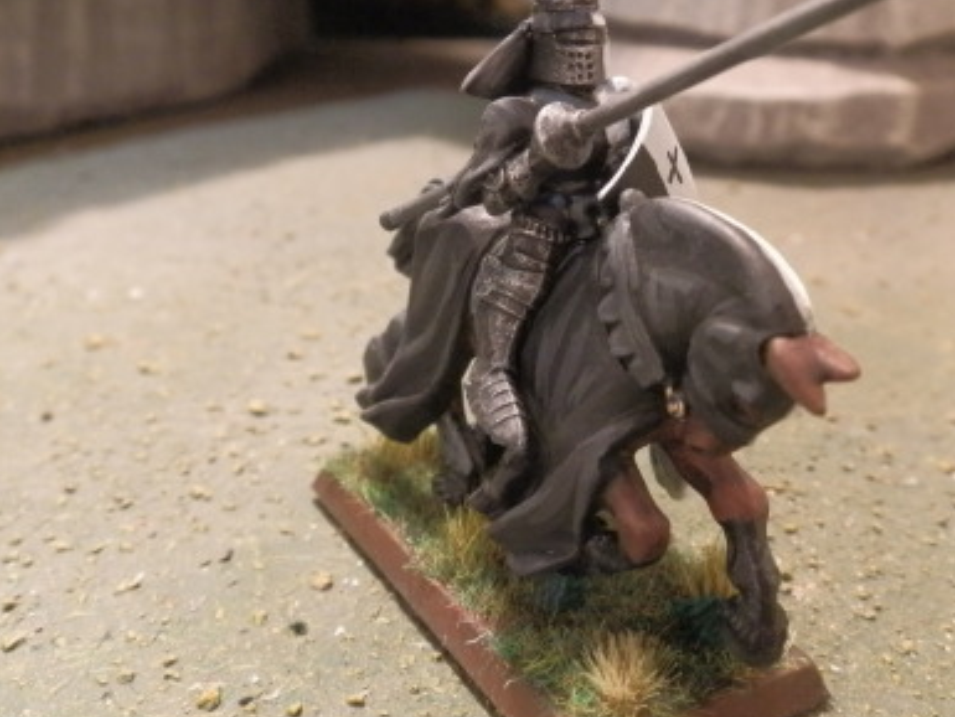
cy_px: 256
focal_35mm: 39
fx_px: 1076
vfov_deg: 36.6
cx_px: 523
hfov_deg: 47.8
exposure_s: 1/50
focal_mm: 5
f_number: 3.1
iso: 400
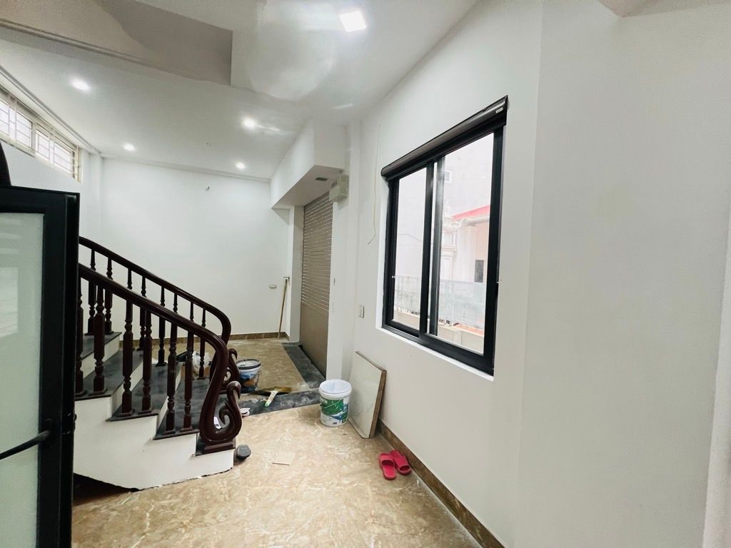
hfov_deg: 106.2
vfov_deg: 89.9
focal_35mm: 13
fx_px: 275
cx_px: 366
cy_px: 274
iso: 160
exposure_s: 1/100
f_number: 1.8
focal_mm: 1.57
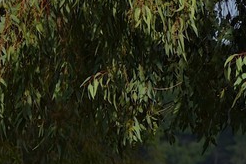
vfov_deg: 1.1
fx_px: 8876
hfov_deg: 1.6
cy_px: 332
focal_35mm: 1299
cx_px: -466
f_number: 11
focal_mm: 200
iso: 400
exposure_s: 1/640
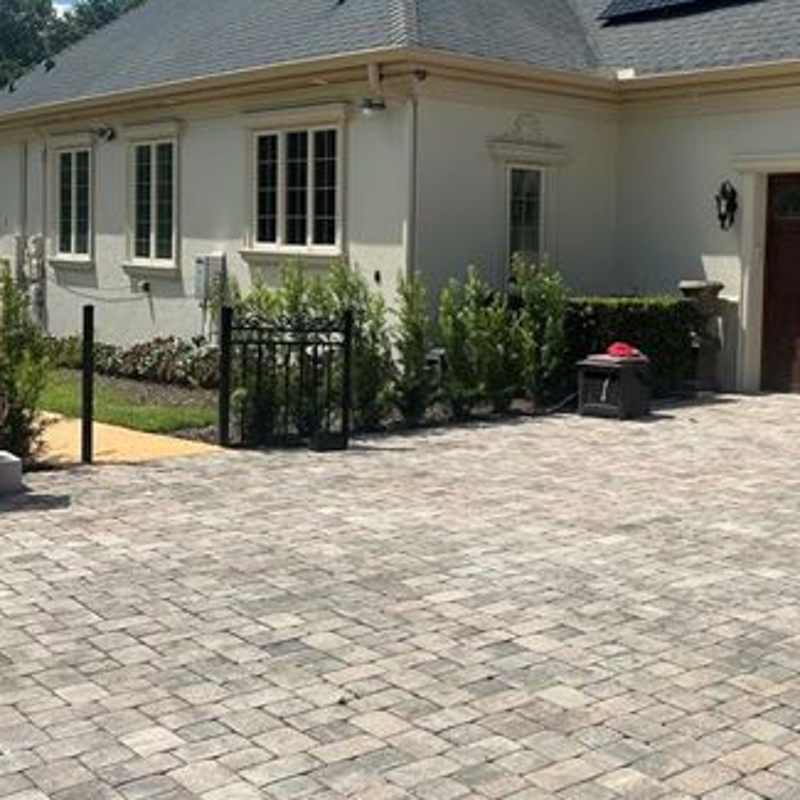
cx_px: 663
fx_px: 1203
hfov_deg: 35.4
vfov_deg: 36.6
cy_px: 310
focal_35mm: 46
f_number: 1.78
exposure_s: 1/7042
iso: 80
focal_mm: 6.86
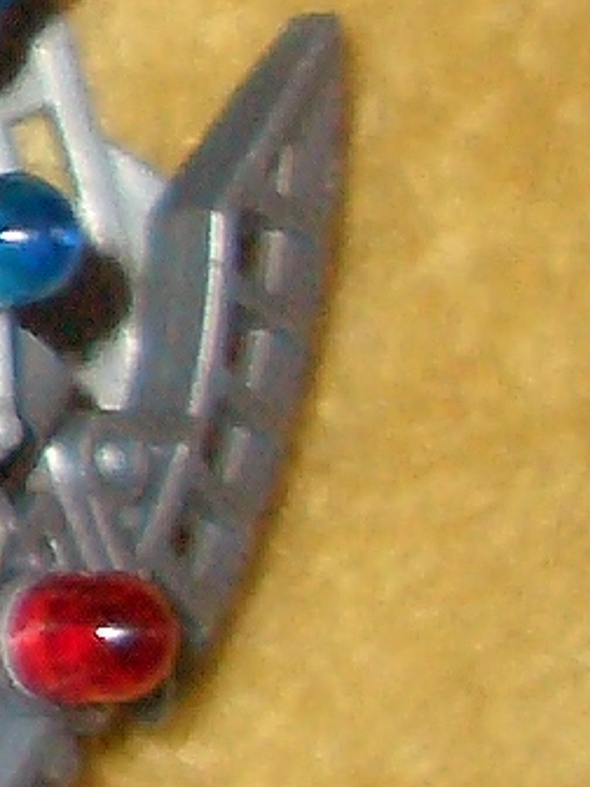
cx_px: -1166
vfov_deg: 7.4
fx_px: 6068
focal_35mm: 267
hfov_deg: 5.3
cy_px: 77
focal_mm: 5.8
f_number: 2.6
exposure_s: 1/60
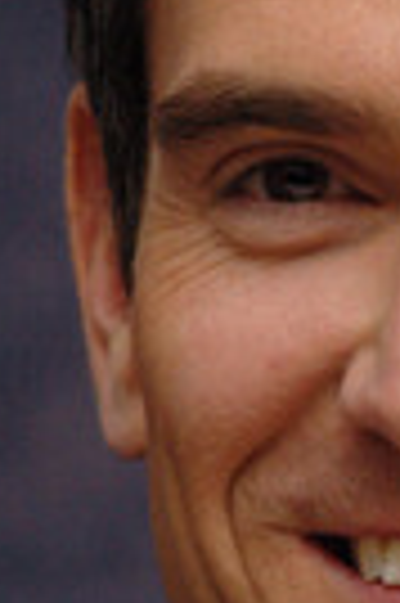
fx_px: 14921
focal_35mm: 893
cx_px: 490
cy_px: 549
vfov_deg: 2.3
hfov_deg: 1.5
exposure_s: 1/320
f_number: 8
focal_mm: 200
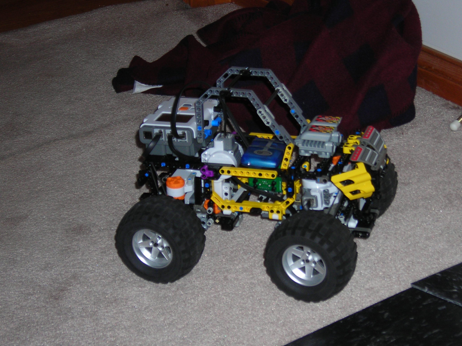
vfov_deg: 18.0
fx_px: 1094
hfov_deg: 23.8
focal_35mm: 82
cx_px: 265
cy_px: 205
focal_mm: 10.8
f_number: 3.9
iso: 66
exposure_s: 1/60.1
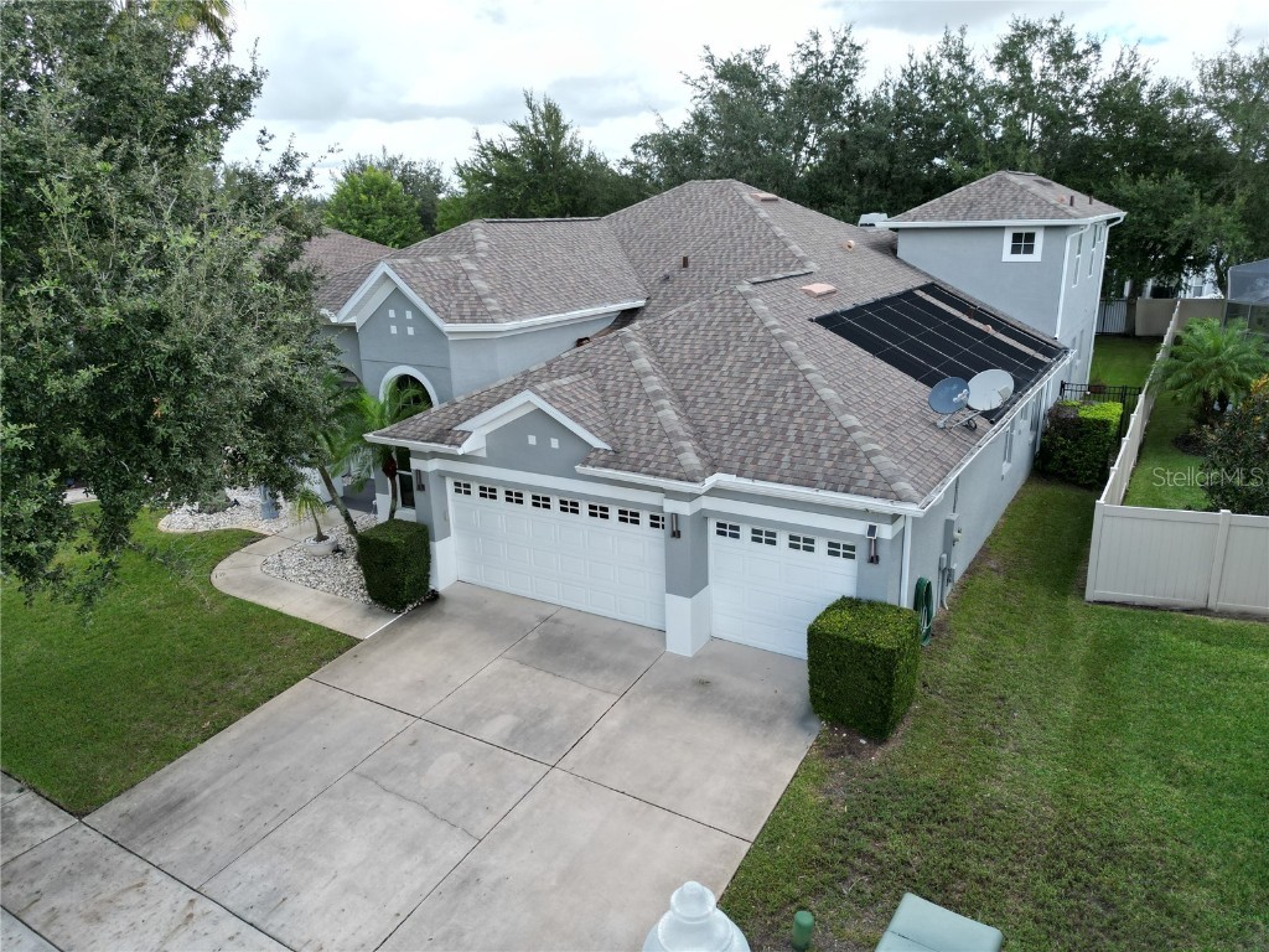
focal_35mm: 24
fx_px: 880
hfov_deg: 71.6
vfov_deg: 56.8
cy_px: 476
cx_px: 634
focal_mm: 6.72
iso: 110
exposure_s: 1/1000
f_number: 1.7
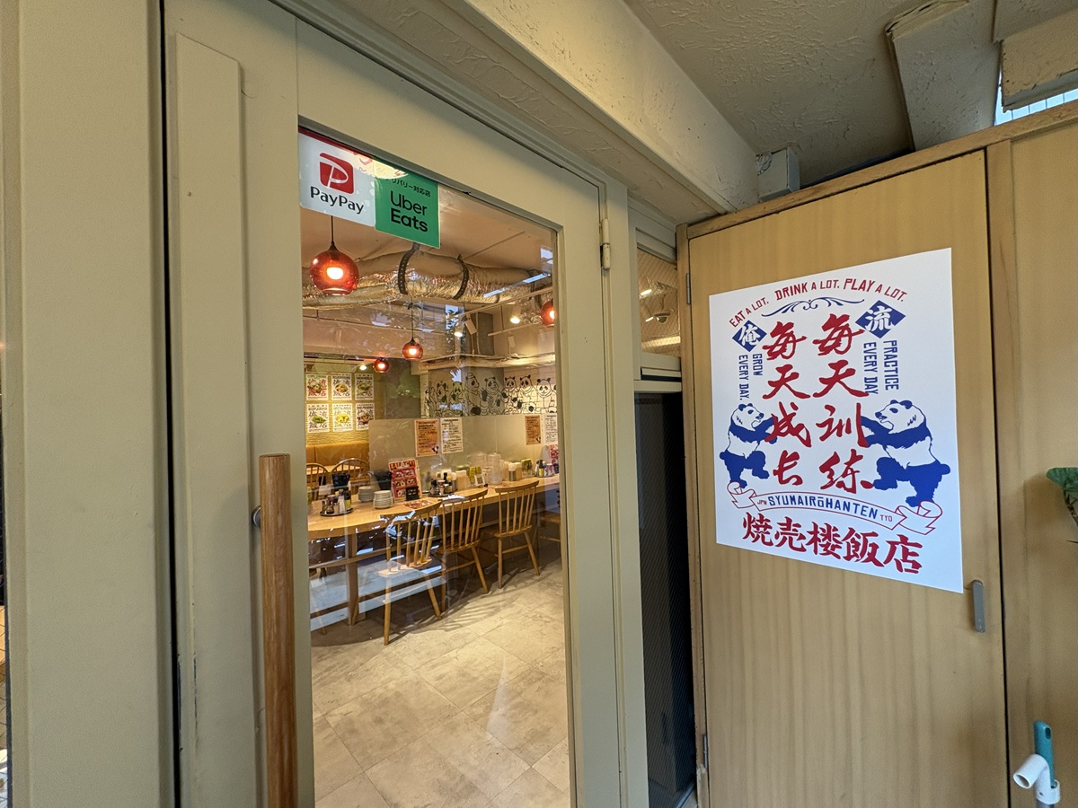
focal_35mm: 14
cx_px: 539
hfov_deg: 102.1
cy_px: 404
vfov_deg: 85.7
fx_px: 436
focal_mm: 2.22
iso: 250
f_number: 2.2
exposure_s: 1/100
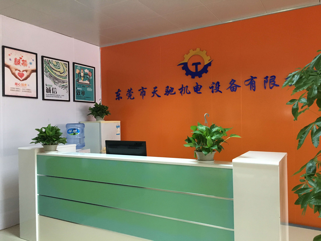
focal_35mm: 29
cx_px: 160
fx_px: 269
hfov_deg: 61.7
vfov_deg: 48.2
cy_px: 120
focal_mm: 4.15
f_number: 2.2
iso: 200
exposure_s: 1/33
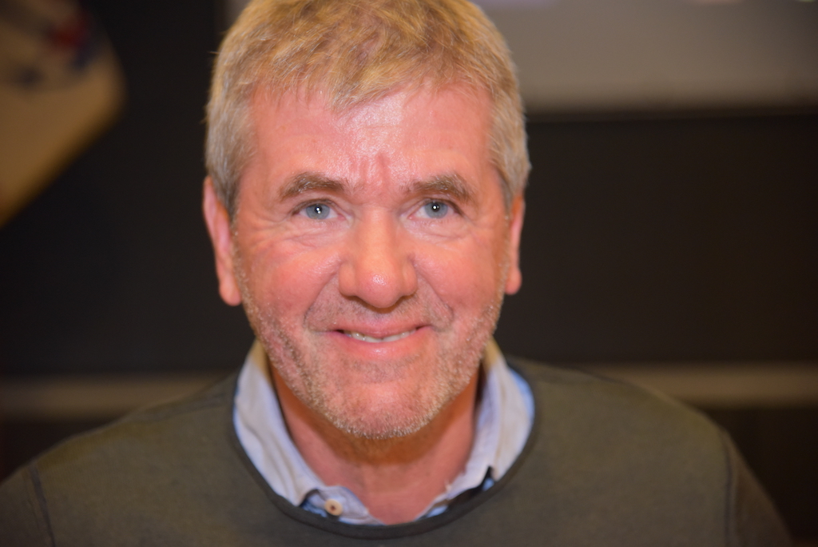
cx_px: 409
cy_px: 274
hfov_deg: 22.1
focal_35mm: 92
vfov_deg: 14.9
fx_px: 2092
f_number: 4
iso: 3200
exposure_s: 1/60
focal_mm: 92
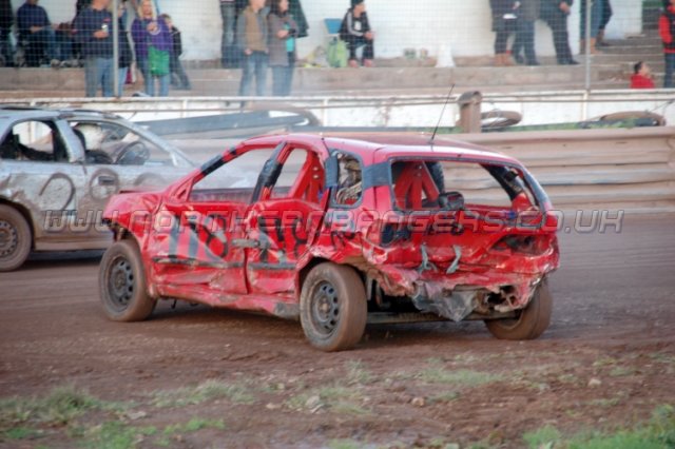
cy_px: 224
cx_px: 338
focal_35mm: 202
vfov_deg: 6.8
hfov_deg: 10.2
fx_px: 3795
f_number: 6
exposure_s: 1/80
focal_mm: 135
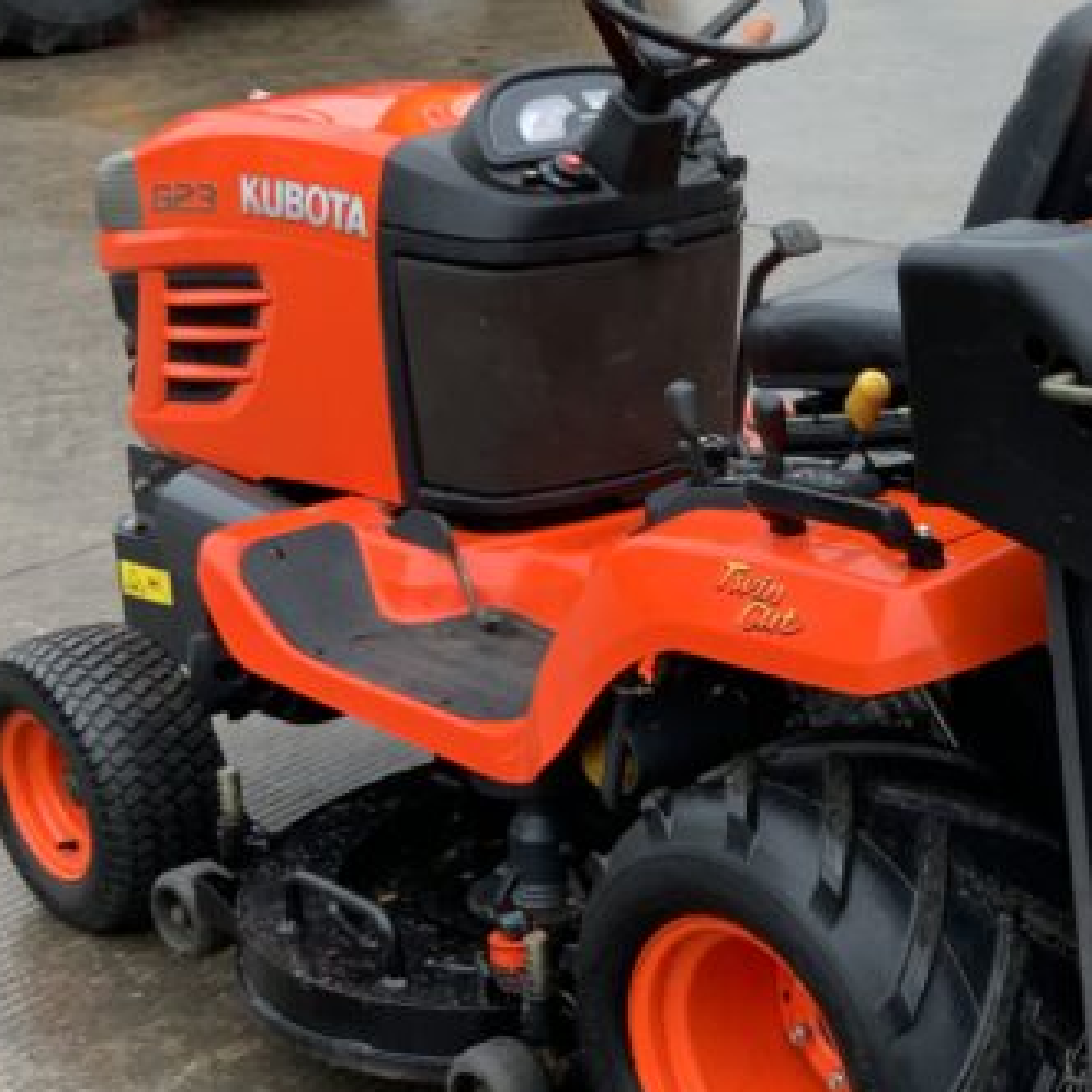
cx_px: 1375
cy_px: 628
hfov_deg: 20.3
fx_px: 2820
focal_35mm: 79
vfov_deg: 21.9
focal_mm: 3
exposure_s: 1/122
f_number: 1.8
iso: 16
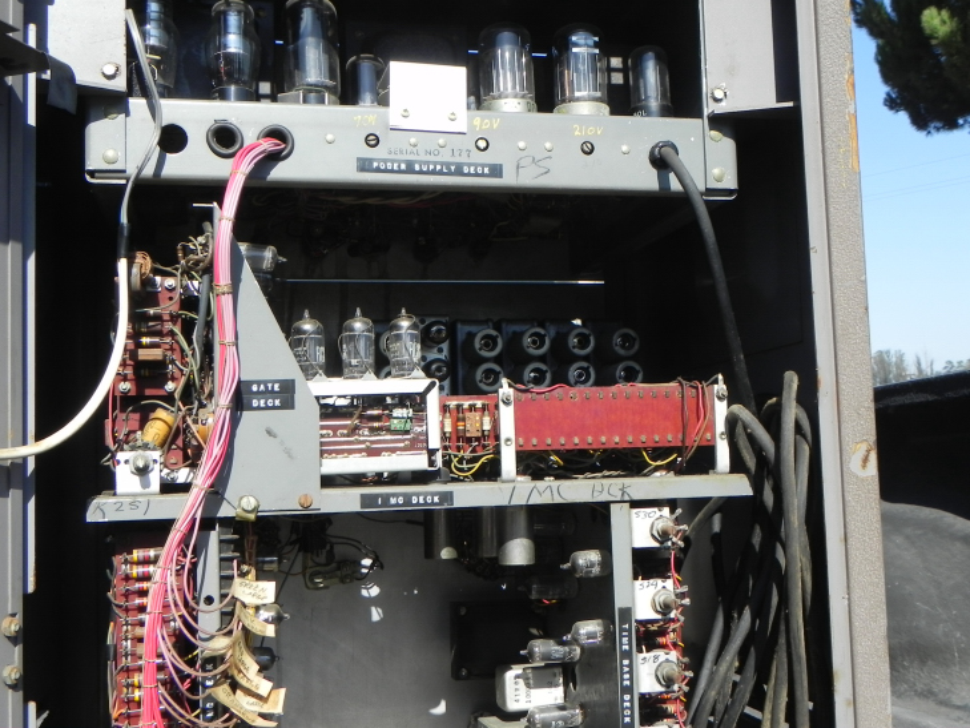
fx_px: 1149
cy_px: 364
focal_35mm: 41
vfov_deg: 35.1
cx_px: 485
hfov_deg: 45.8
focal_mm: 7.3
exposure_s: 1/347
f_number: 6.3
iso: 160
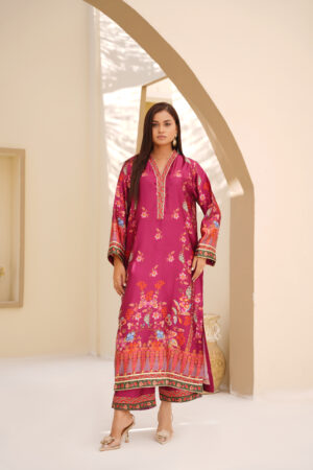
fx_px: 782
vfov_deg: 33.4
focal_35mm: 60
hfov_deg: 22.6
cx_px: 156
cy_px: 235
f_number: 3.5
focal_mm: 60
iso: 50
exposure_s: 1/125
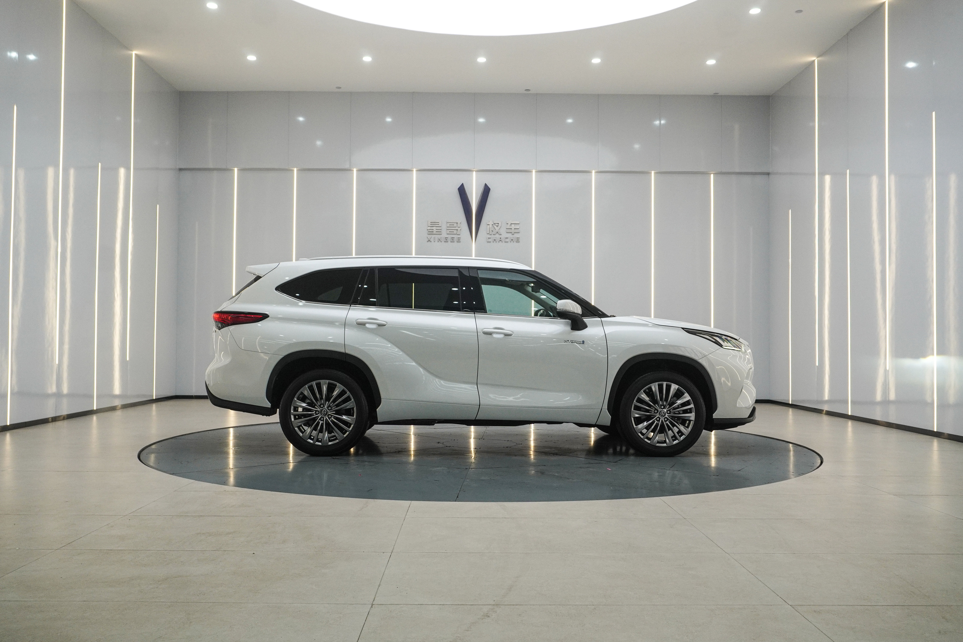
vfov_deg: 41.7
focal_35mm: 32
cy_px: 321
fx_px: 843
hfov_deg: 59.5
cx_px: 482
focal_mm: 21
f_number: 6.3
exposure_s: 1/80
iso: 640
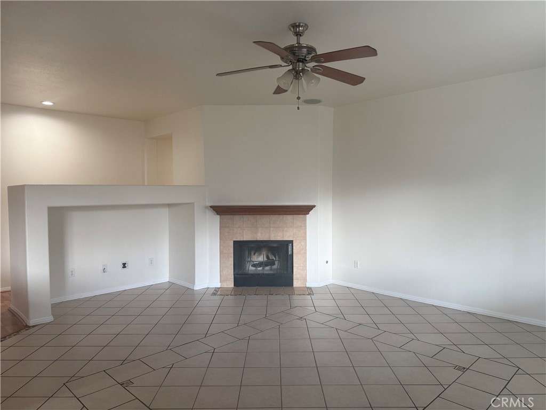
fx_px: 379
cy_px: 205
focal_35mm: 24
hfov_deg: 71.6
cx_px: 273
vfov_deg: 56.8
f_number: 1.78
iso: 160
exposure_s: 1/120
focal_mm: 6.76
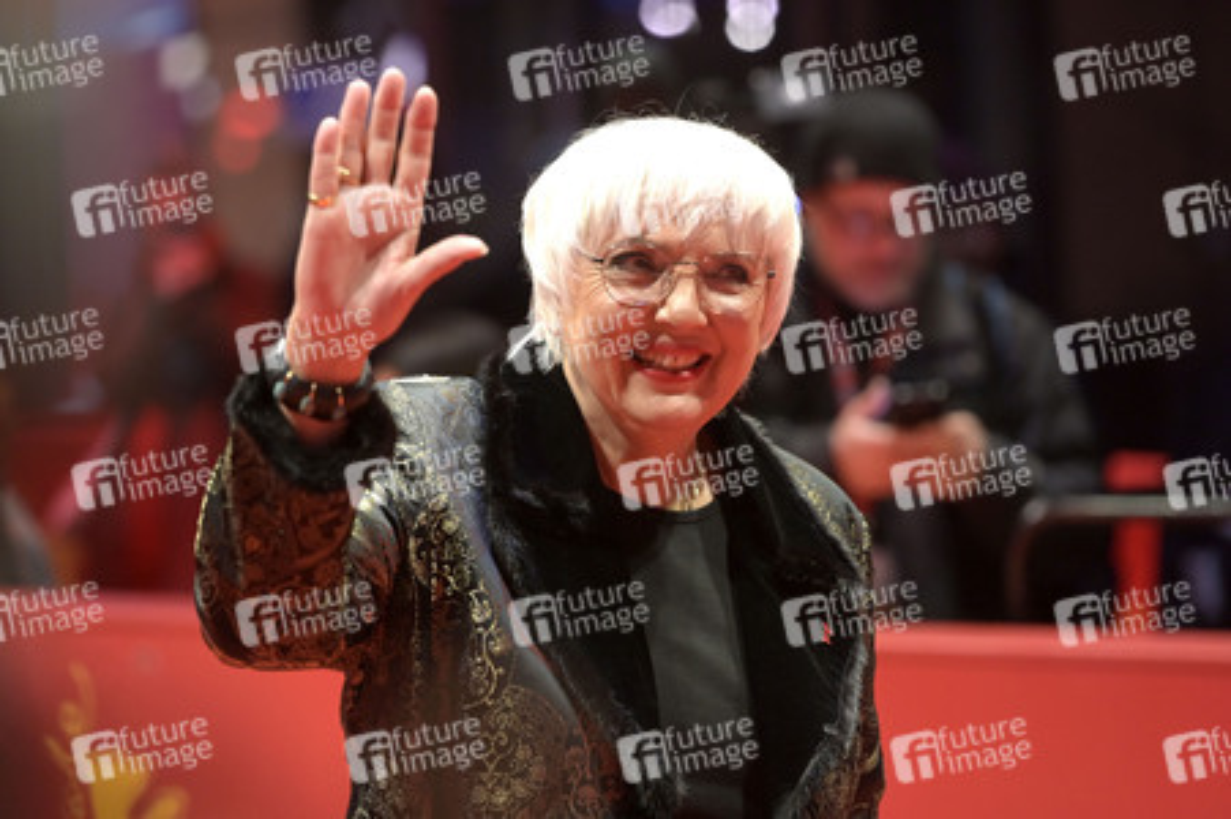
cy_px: 410
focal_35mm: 180
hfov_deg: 11.4
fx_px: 6150
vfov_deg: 7.6
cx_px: 616
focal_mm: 180
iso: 2000
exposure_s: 1/250
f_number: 4.5
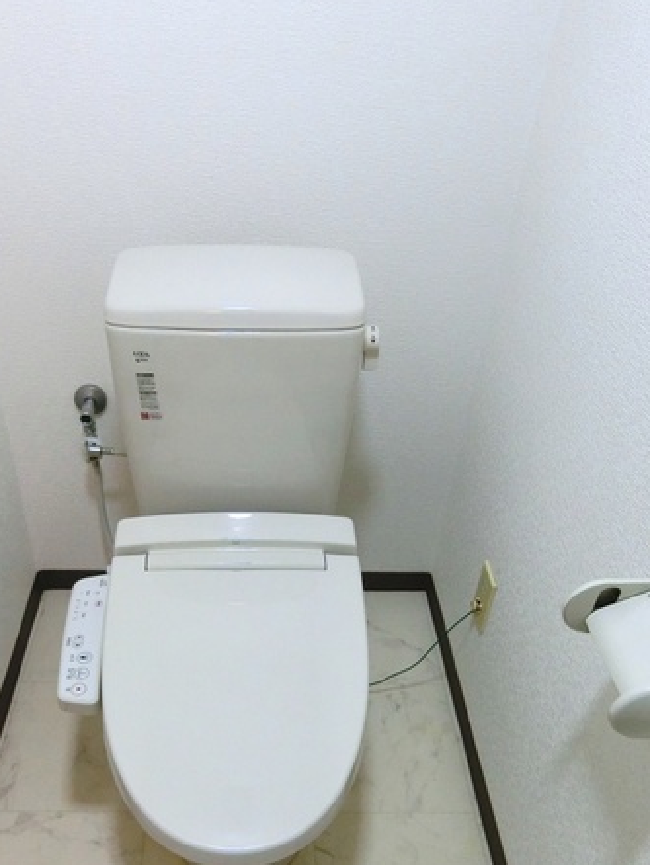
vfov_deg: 59.1
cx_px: 241
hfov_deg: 46.4
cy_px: 543
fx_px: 750
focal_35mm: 30
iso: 200
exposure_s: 1/125
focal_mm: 4.06
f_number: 2.7
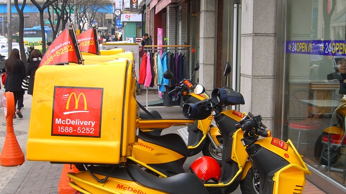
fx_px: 578
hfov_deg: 33.3
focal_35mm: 63
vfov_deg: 19.1
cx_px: 171
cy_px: 124
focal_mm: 11.8
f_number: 3.6
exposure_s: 1/60
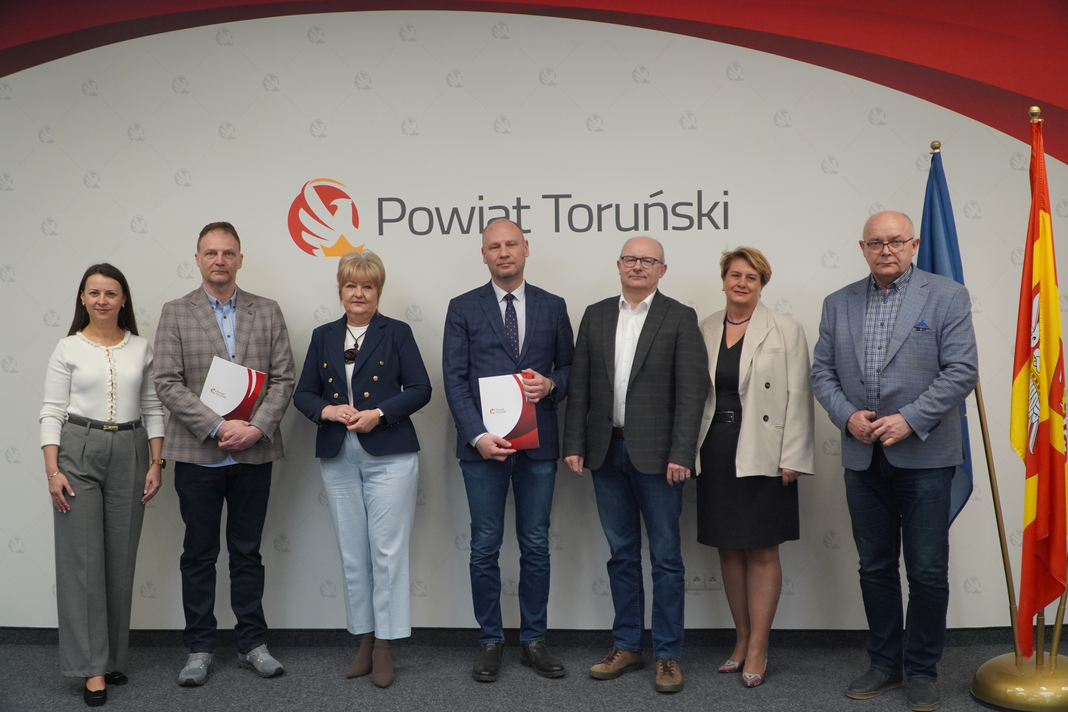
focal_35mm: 34
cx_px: 534
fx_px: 1023
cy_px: 356
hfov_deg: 55.1
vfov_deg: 38.4
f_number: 4
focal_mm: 23
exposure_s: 1/160
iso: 1000
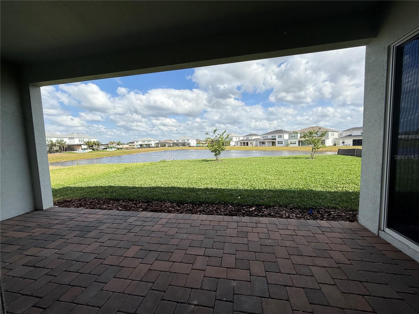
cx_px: 210
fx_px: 169
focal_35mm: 14
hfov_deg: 102.1
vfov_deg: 85.7
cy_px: 157
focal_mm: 2.22
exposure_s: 1/2611
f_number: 2.2
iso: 50
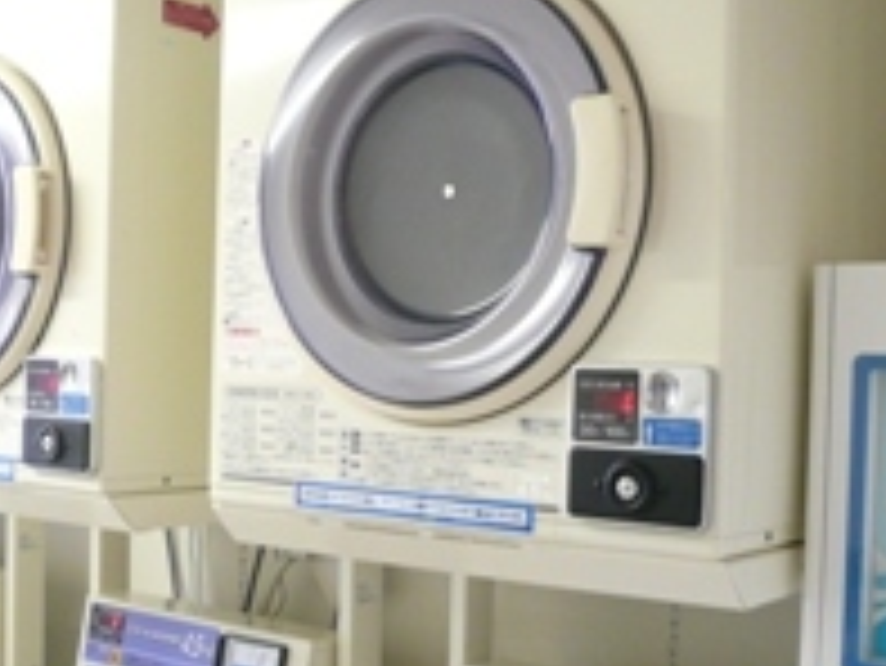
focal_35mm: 51
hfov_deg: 37.2
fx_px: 1306
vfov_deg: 28.5
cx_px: 317
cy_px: 403
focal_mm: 4.6
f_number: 2.8
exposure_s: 1/10
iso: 200
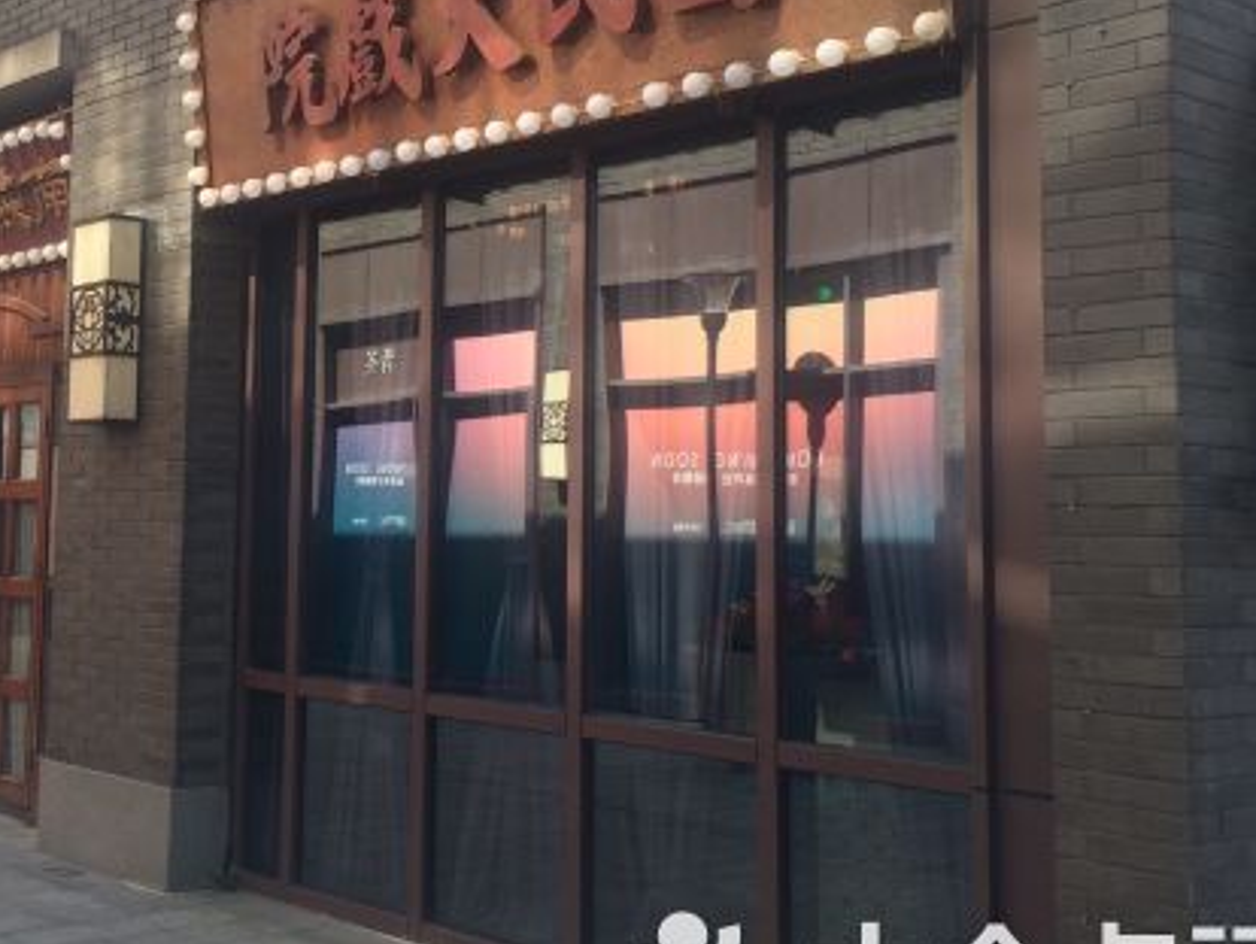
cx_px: 328
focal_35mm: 49
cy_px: 345
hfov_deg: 38.0
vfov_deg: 29.6
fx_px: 1779
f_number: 2.2
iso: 32
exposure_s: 1/360
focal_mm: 4.15
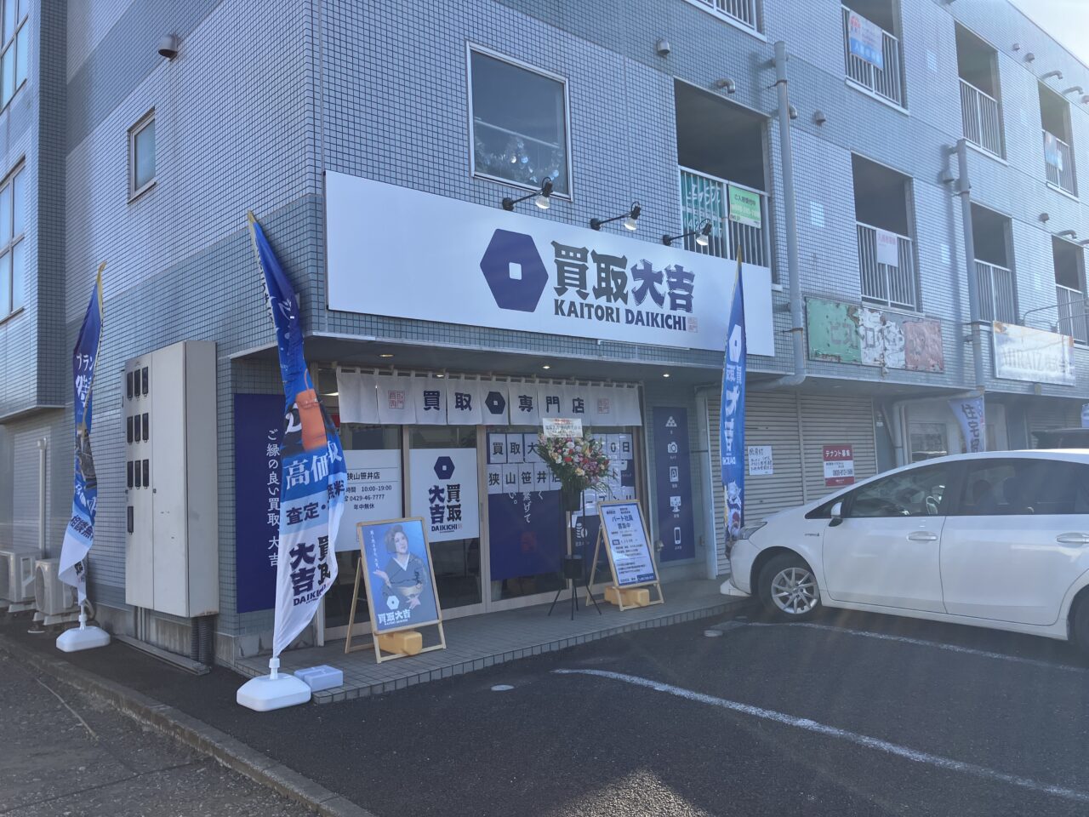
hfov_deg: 63.4
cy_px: 408
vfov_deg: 49.7
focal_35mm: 28
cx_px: 544
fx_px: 881
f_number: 1.8
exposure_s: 1/852
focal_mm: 3.99
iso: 32
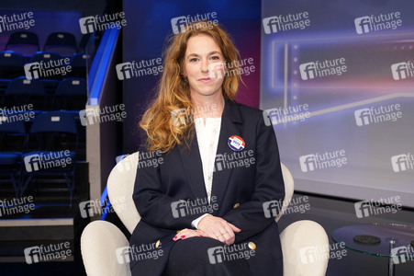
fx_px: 483
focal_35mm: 42
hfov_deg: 46.4
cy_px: 138
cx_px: 207
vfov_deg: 31.8
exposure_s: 1/125
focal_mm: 42
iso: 2000
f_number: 5.6
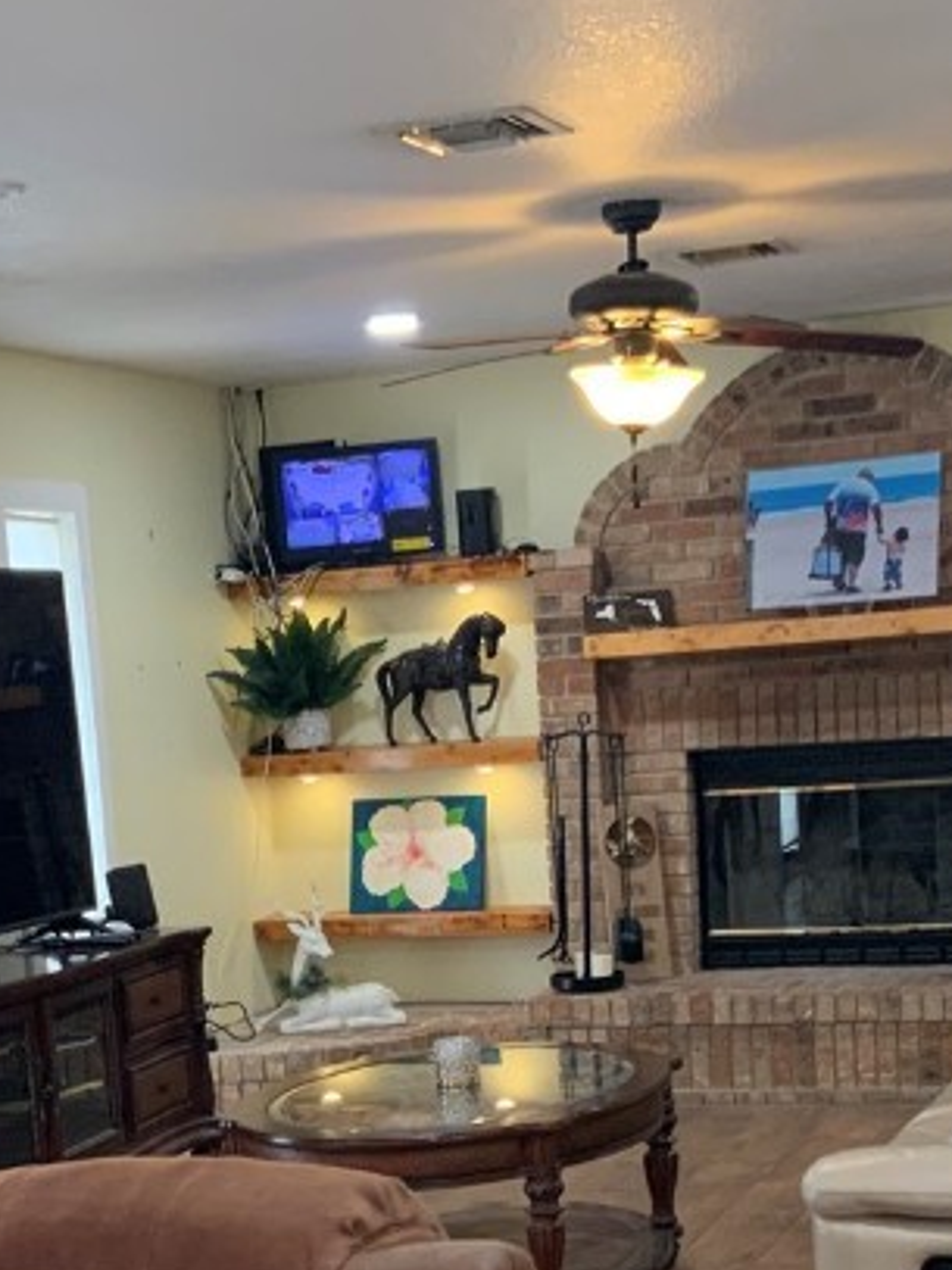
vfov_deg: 25.9
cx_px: 350
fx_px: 2678
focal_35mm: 73
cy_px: 1136
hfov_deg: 20.1
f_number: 1.8
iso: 200
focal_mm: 3
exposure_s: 1/60
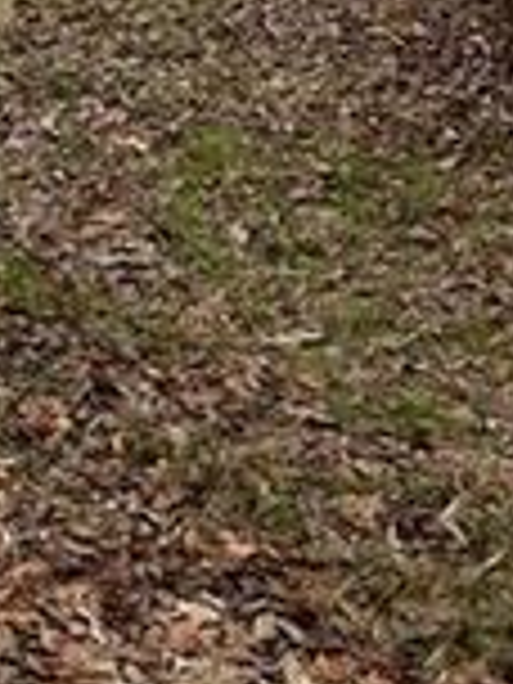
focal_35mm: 114
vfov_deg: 15.7
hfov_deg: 12.7
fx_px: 2253
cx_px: -112
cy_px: -389
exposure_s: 1/1328
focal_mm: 5.96
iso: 50
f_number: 1.6
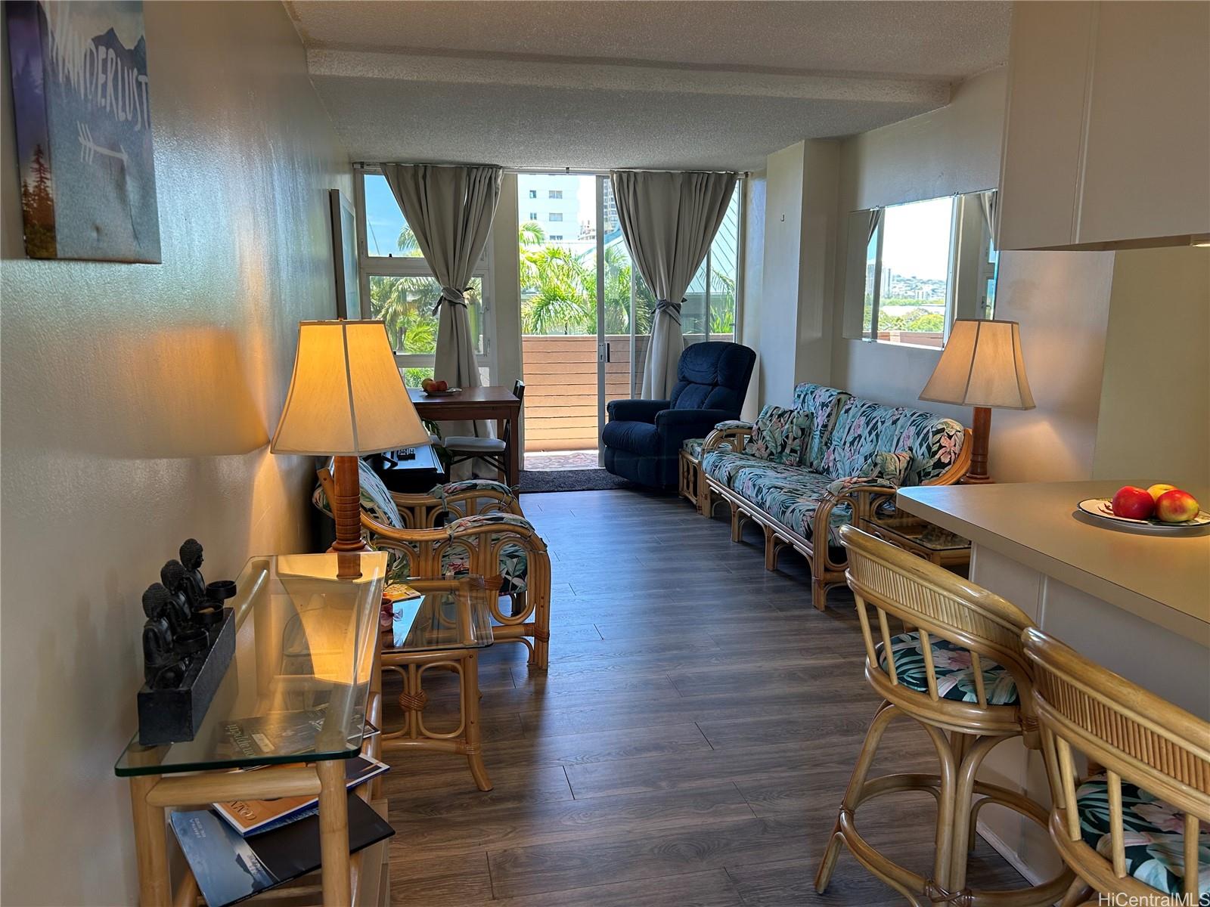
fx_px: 909
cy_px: 454
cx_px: 605
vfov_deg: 53.1
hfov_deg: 67.3
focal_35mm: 26
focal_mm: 5.7
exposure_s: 1/162
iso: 64
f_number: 1.5
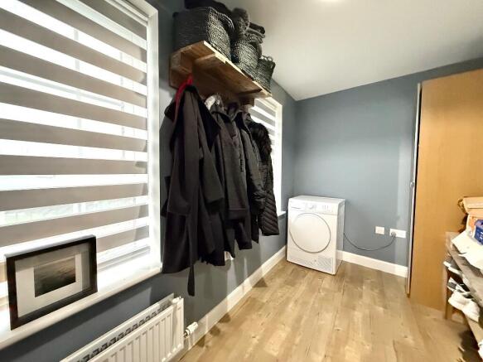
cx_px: 242
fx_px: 195
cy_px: 181
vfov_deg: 85.7
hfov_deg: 102.1
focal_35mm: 14
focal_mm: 2.22
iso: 800
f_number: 2.2
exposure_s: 1/50
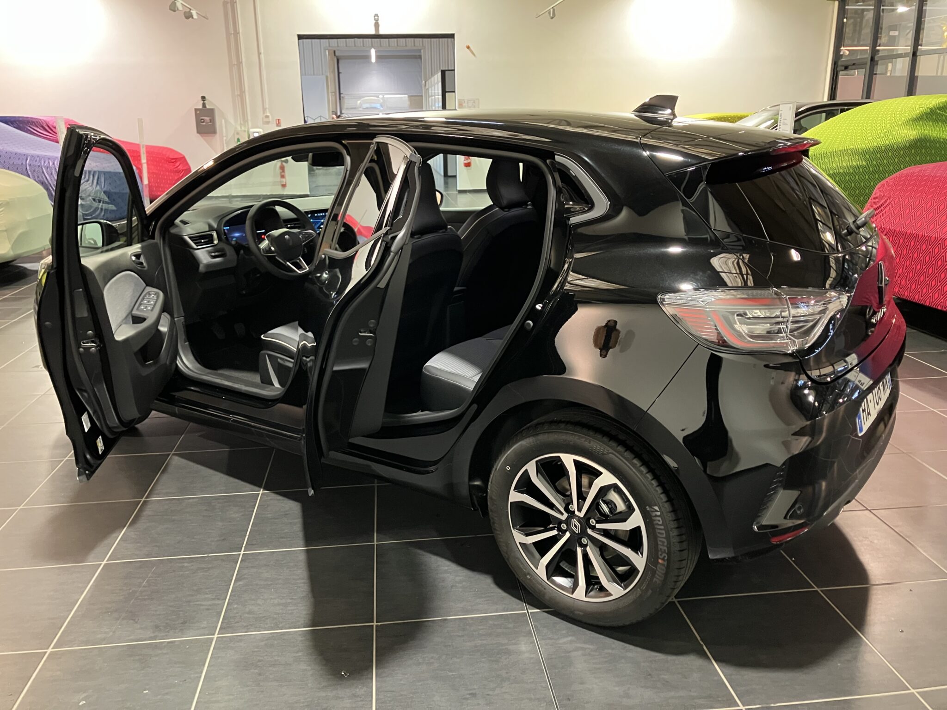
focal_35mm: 28
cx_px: 474
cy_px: 355
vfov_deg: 49.7
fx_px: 766
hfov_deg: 63.4
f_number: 1.8
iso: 400
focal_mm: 3.99
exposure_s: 1/33
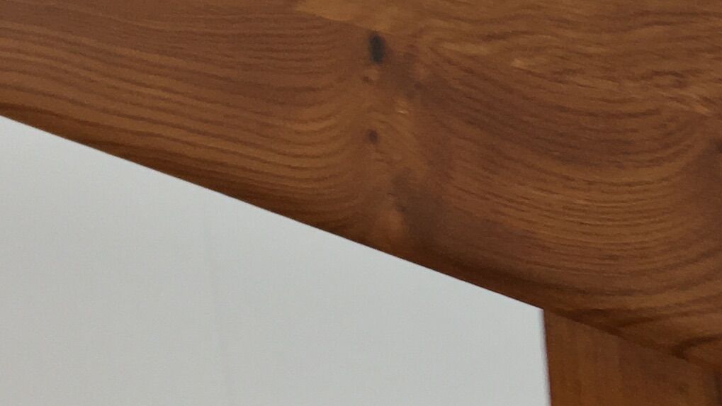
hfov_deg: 16.1
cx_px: 986
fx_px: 2393
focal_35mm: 125
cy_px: 97
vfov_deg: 9.7
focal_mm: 4.15
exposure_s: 1/33
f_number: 2.2
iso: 40
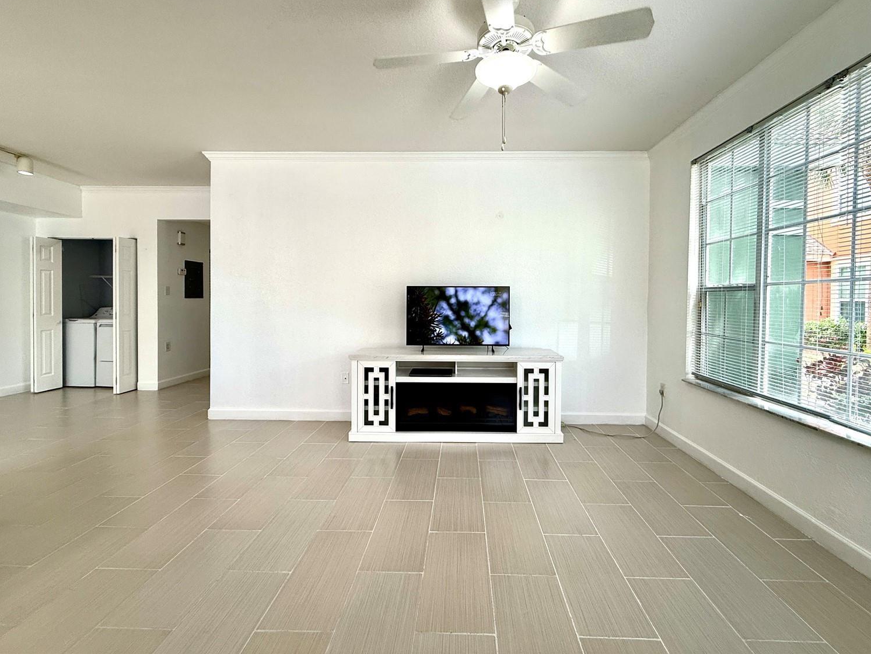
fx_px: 377
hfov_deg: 98.1
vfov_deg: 81.6
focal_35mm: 15
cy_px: 304
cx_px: 457
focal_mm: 2.22
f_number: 2.2
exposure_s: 1/120
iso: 64
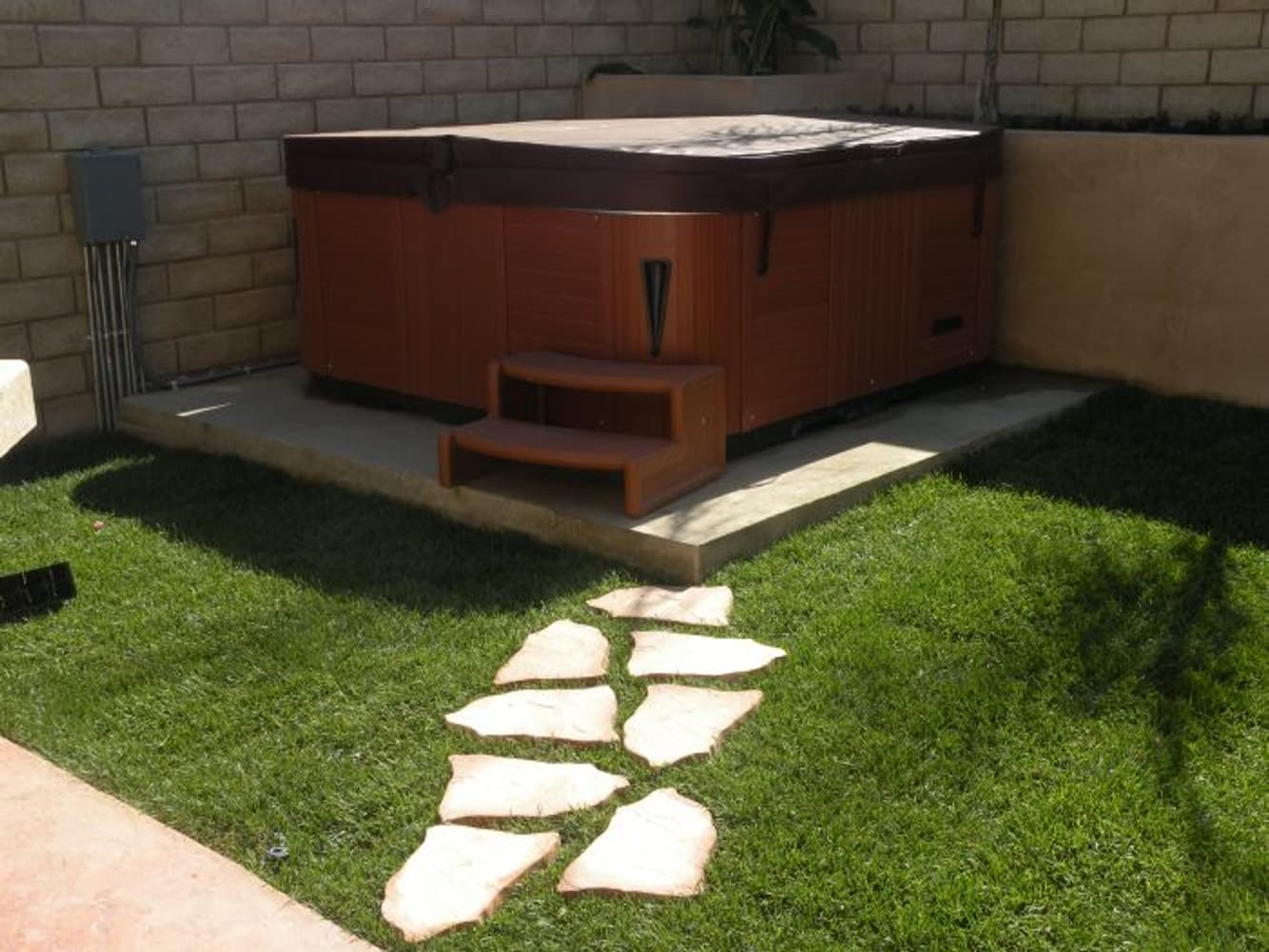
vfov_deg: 34.4
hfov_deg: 44.8
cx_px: 634
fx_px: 1540
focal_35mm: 42
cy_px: 476
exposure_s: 1/184
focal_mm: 7.4
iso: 64
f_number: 5.6
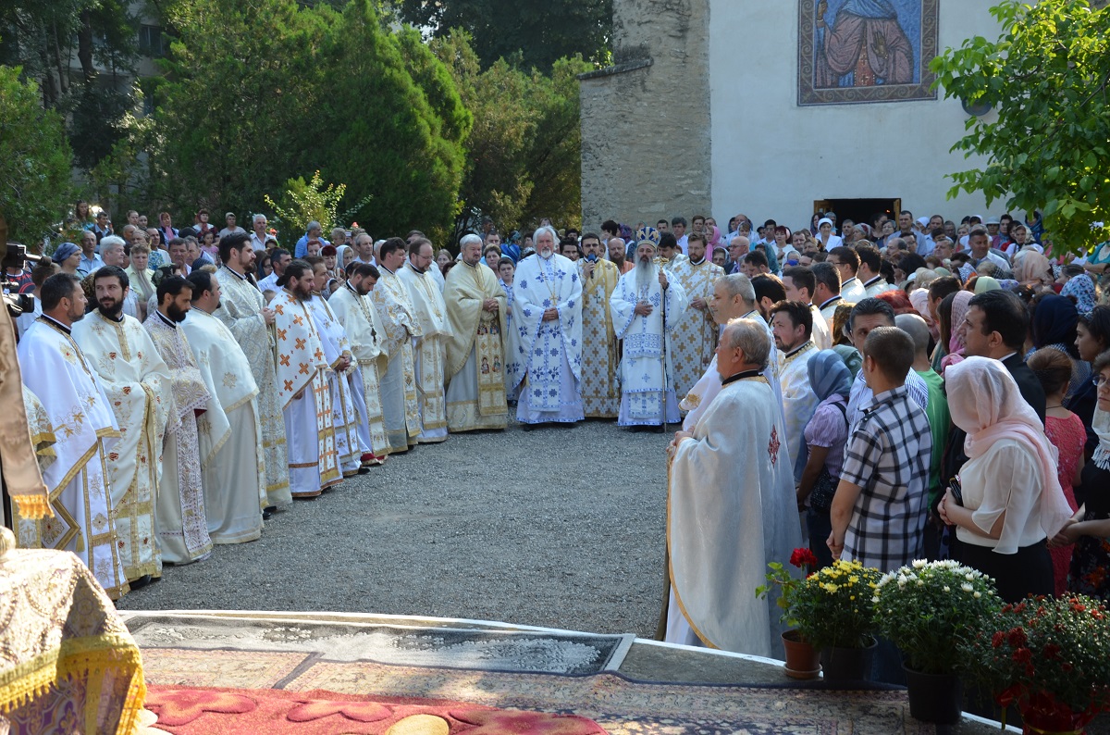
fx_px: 1569
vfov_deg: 26.3
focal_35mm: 51
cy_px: 368
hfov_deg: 39.0
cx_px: 555
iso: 200
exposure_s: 1/160
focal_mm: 34
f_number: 6.3
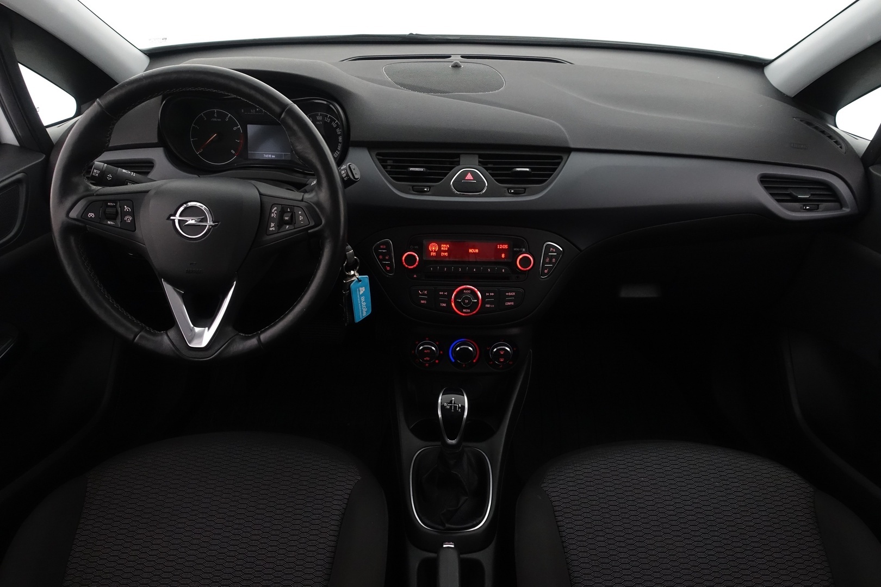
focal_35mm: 24
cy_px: 294
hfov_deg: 73.7
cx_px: 440
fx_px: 587
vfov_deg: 53.1
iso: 1000
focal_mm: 8.8
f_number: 3.5
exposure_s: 1/40
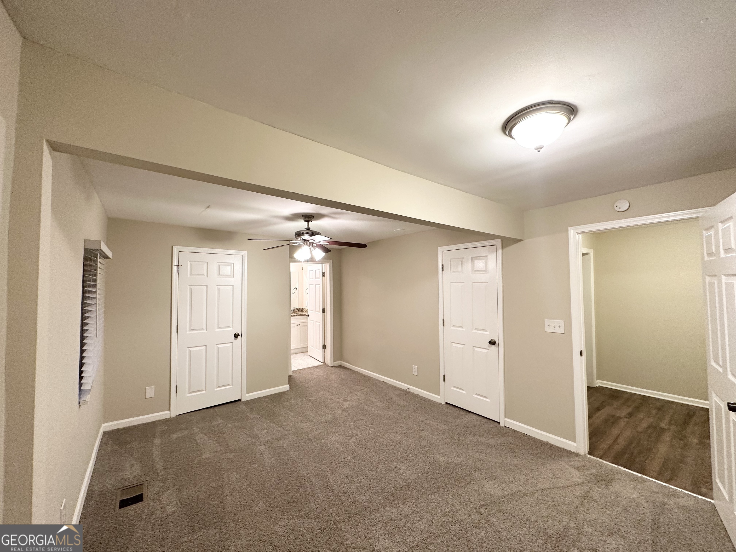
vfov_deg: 85.7
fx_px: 298
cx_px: 368
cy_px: 276
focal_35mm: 14
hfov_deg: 102.1
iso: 200
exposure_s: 1/60
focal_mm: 2.22
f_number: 2.2
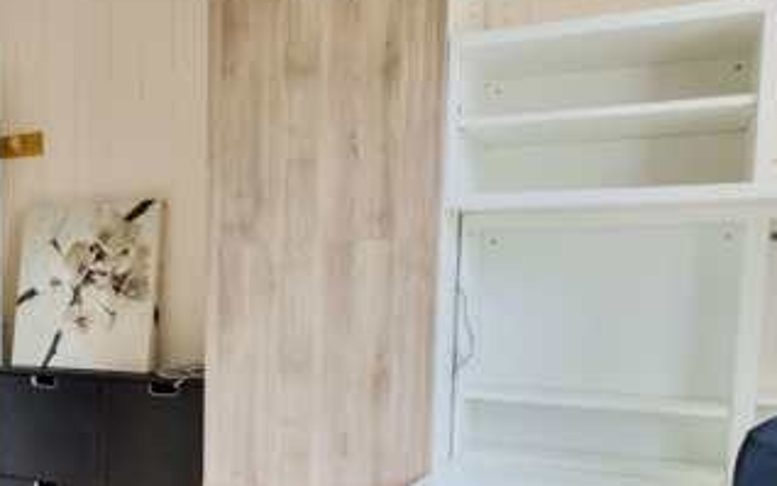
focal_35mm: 41
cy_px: 380
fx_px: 869
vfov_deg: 30.6
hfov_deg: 45.2
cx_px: 132
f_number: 8
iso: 800
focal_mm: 16
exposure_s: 1/160
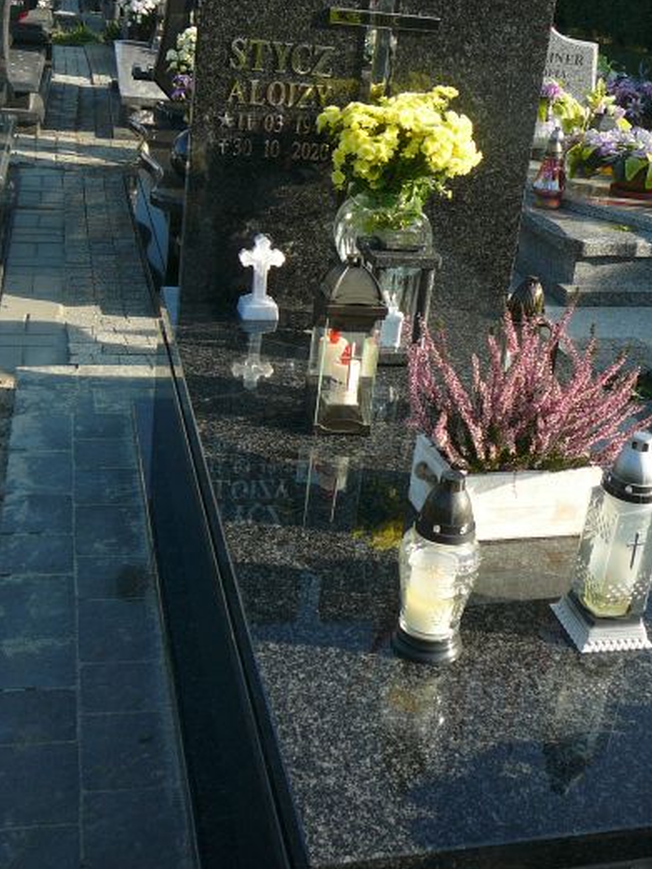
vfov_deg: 43.6
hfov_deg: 33.6
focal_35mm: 43
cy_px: 339
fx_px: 1079
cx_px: 345
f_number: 2.8
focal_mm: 5.2
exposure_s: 1/500
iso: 80
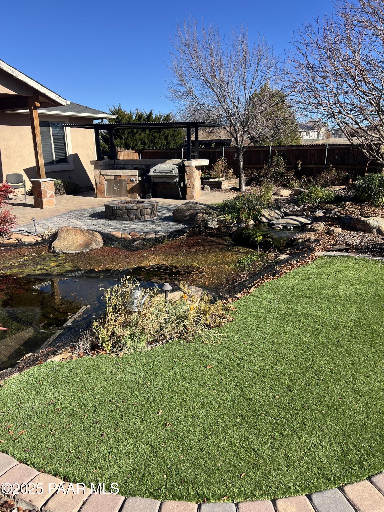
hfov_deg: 53.1
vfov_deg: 67.3
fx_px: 385
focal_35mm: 26
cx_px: 192
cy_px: 256
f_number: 1.5
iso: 50
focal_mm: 5.7
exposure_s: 1/2457
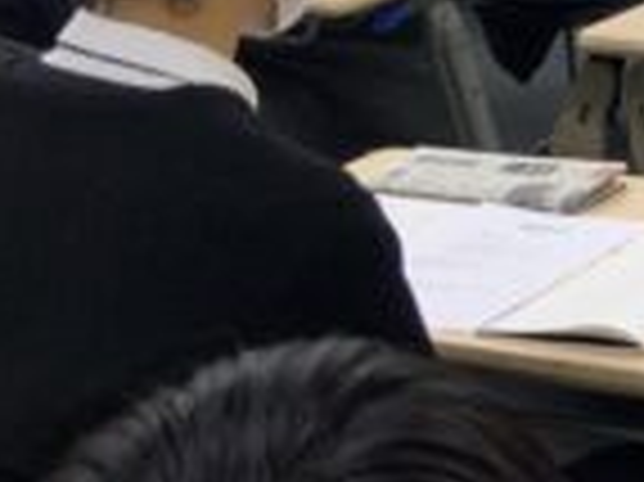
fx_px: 2417
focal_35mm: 130
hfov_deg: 12.9
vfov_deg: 11.2
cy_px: -81
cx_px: 1347
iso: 40
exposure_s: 1/50
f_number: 1.8
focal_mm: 3
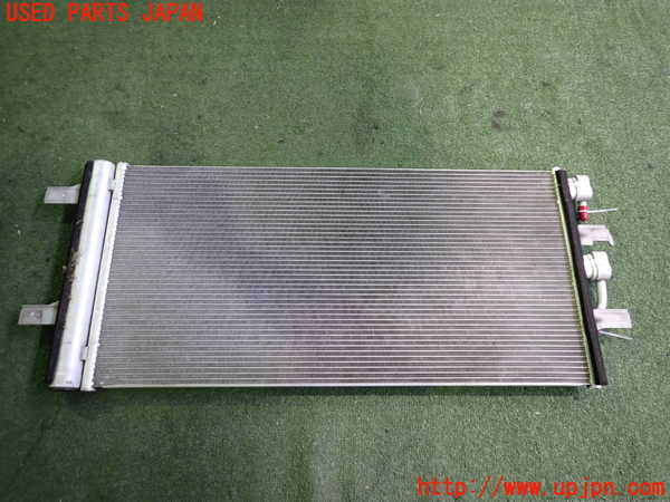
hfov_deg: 69.4
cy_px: 251
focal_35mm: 25
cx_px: 335
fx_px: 484
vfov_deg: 54.9
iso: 250
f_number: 2
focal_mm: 4.5
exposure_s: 1/30
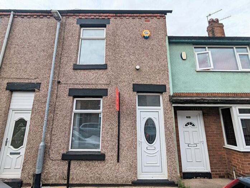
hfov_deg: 94.4
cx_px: 125
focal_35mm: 16
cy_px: 94
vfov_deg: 78.3
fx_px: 116
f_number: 2.2
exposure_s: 1/1460
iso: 49
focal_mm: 2.35
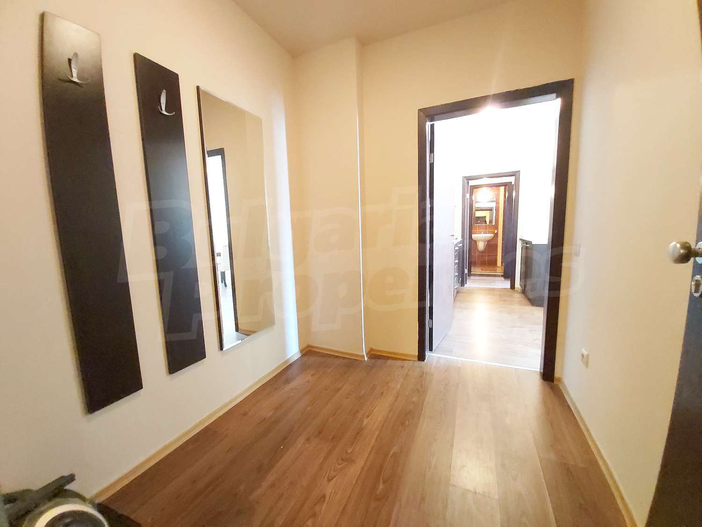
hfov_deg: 110.5
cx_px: 351
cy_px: 264
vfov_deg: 94.5
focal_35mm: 12
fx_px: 243
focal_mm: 1.42
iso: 1000
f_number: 2.2
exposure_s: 1/17
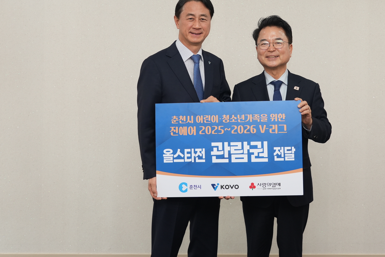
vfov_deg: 19.6
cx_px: 231
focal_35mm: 69
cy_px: 68
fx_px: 738
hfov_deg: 29.2
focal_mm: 44
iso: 800
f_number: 4
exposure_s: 1/200
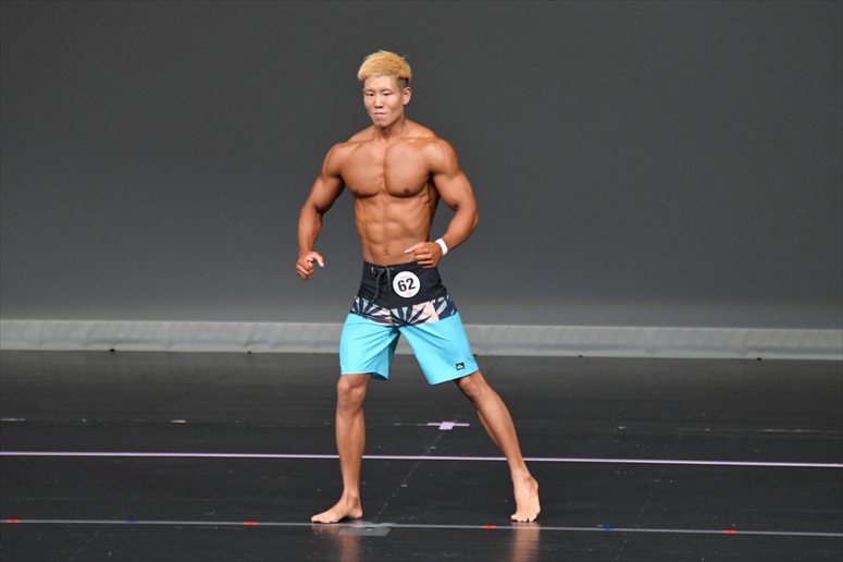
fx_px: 7373
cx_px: 422
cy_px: 281
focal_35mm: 315
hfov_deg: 6.5
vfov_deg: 4.4
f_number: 5.6
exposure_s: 1/400
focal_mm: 210
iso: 4000
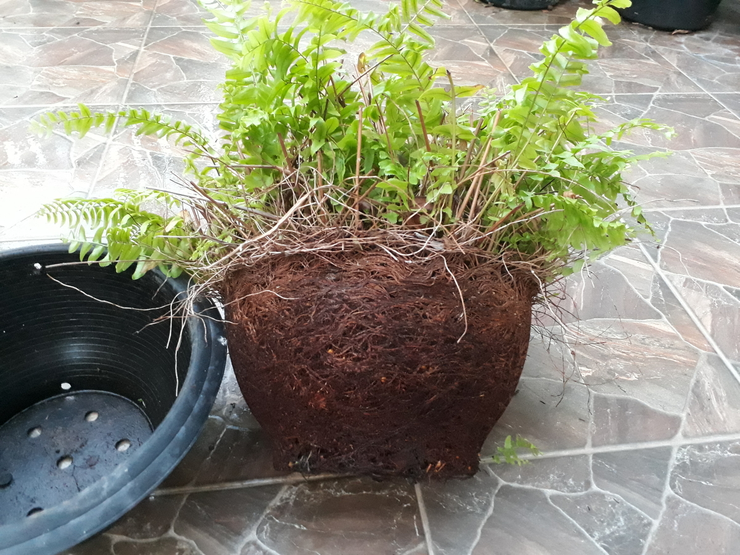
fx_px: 577
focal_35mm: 27
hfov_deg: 65.3
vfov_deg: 51.4
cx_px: 370
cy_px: 278
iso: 640
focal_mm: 3.6
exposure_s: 1/17
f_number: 1.9
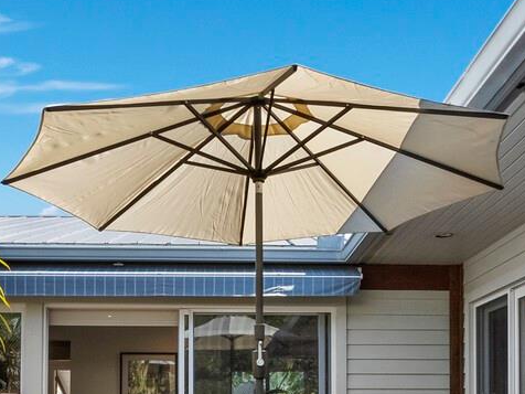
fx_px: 713
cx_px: 238
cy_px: 416
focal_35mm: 47
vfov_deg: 28.5
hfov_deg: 40.4
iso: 320
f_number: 13
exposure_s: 1/80
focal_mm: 7
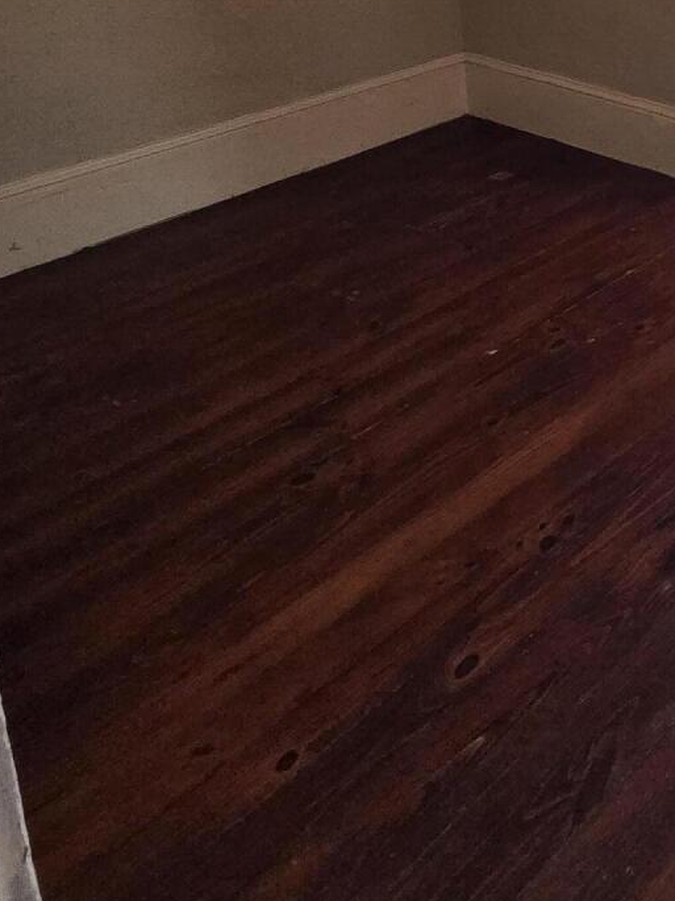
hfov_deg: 27.9
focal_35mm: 38
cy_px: -62
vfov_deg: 40.7
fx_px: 988
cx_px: 968
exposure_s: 1/100
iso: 200
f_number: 2.2
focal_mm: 1.7
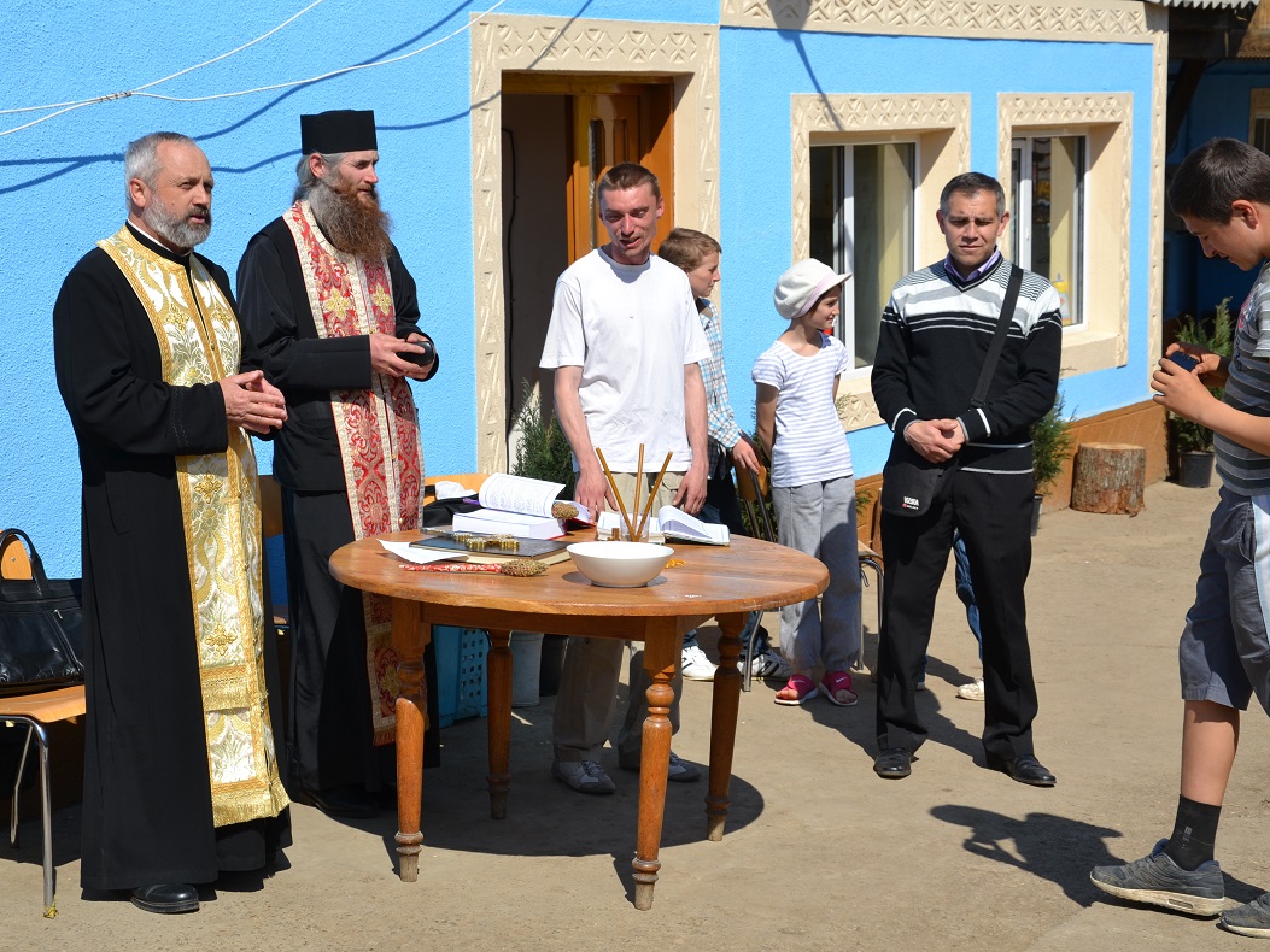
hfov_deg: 28.1
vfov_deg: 21.3
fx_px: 2532
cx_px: 572
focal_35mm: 69
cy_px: 472
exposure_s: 1/320
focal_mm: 42
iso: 100
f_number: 9
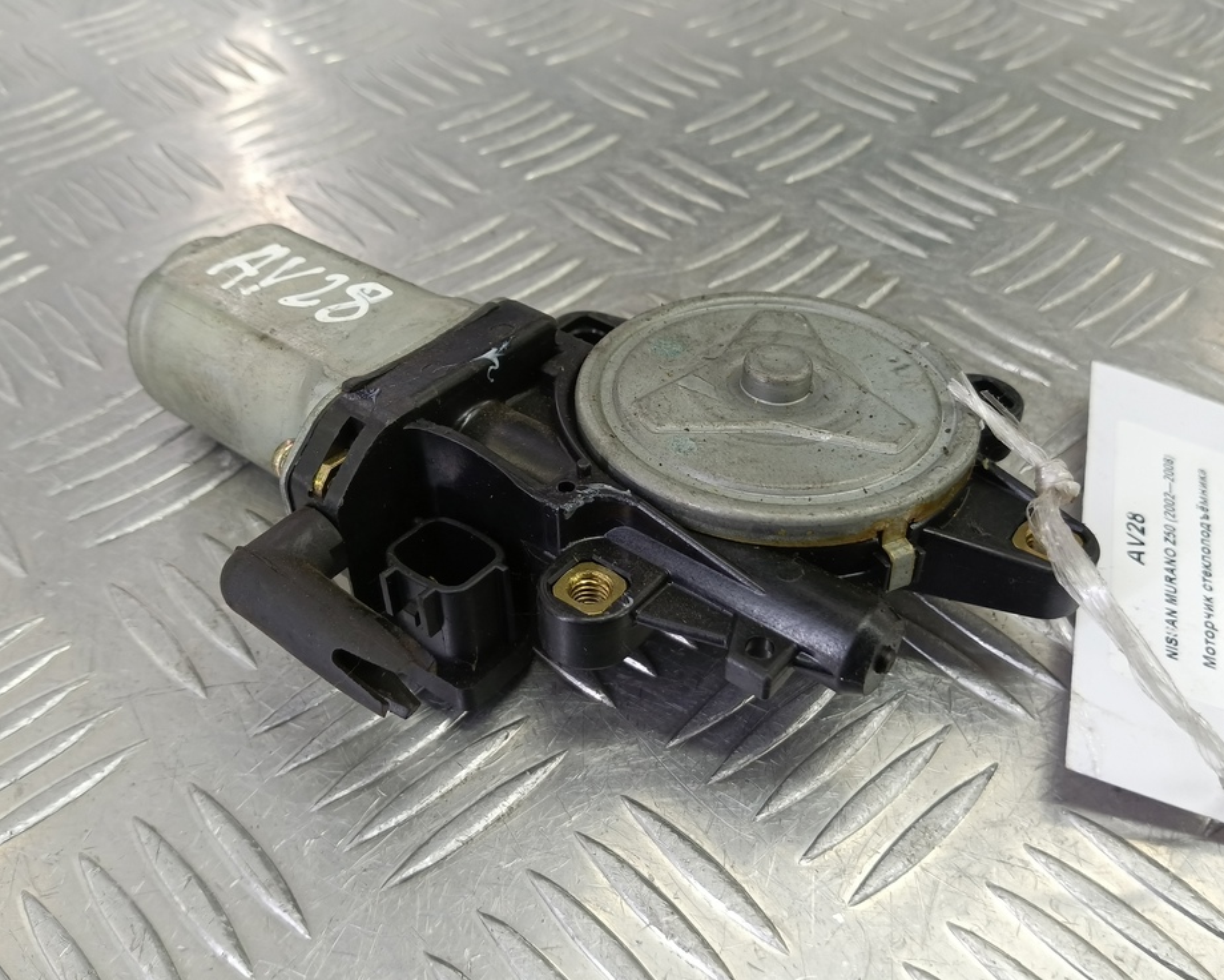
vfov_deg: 56.8
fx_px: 906
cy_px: 479
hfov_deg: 68.1
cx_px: 637
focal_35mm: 25
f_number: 1.6
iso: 151
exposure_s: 1/50
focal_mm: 4.11
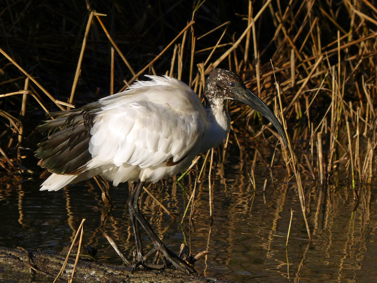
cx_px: 188
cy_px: 142
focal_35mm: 424
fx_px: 4618
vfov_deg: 3.5
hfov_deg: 4.7
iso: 100
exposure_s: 1/1300
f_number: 4
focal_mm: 69.3
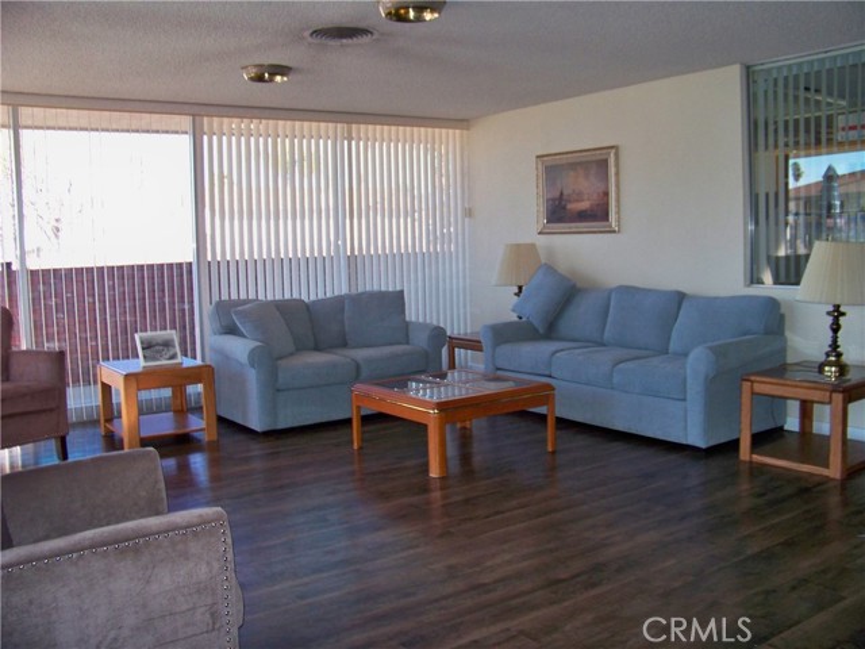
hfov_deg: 55.4
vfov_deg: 42.9
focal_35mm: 33
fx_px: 825
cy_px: 324
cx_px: 432
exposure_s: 1/30
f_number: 2.8
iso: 200
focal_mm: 5.85
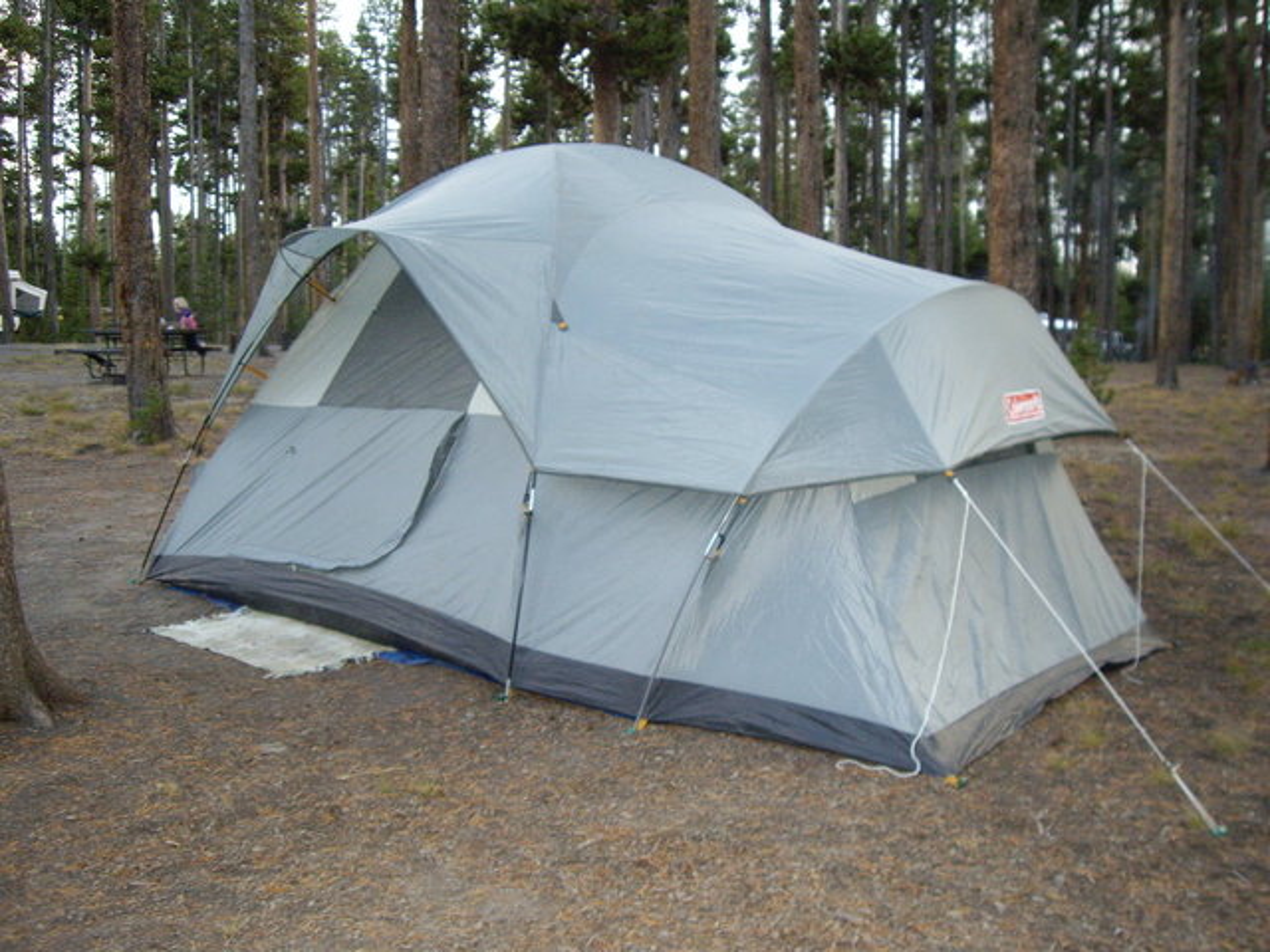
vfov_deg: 37.7
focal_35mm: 38
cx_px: 635
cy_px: 476
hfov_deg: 49.0
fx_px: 1394
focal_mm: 6.2
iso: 200
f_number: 2.7
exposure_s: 1/40
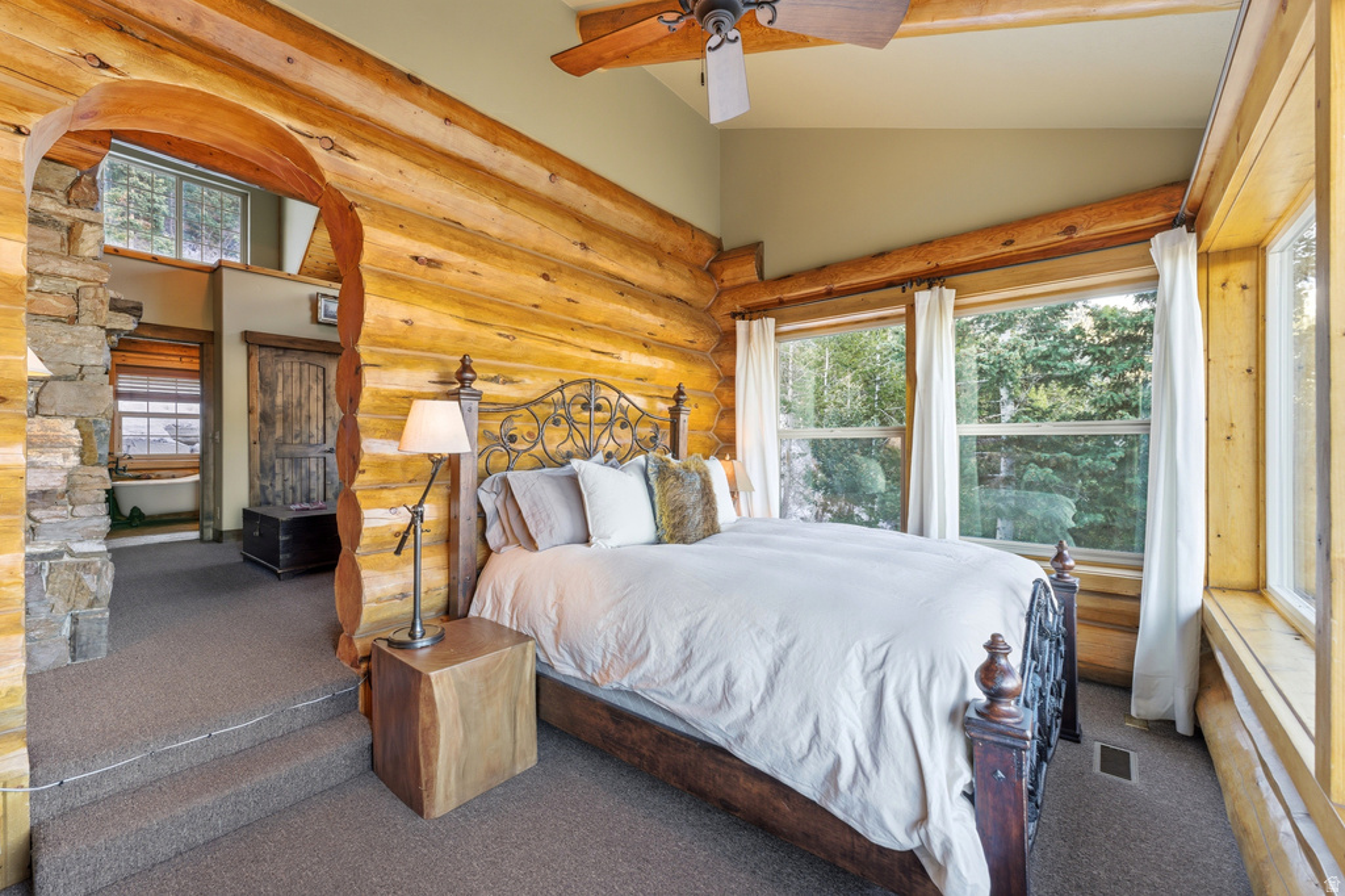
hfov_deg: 104.3
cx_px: 672
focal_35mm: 14
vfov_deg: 81.2
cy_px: 448
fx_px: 523
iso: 500
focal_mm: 14
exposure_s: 1/4000
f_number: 6.3
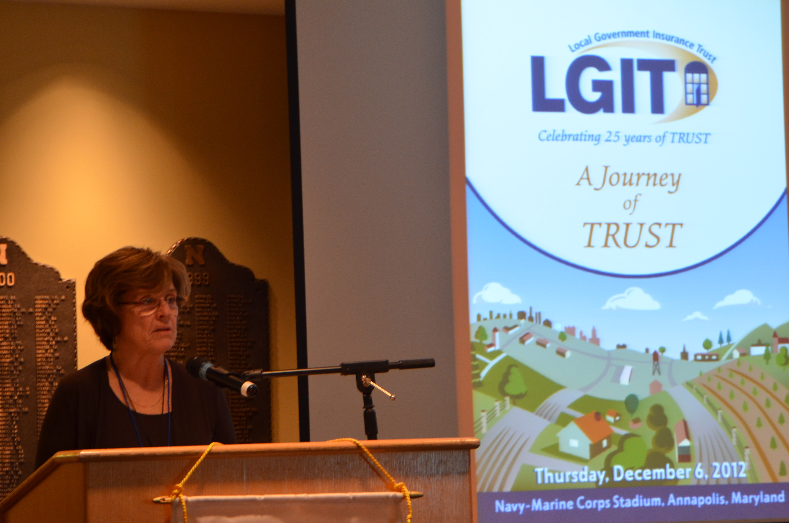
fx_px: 2789
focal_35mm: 128
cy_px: 262
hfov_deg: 16.1
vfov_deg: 10.7
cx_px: 394
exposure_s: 1/40
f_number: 5.6
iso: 800
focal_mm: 85
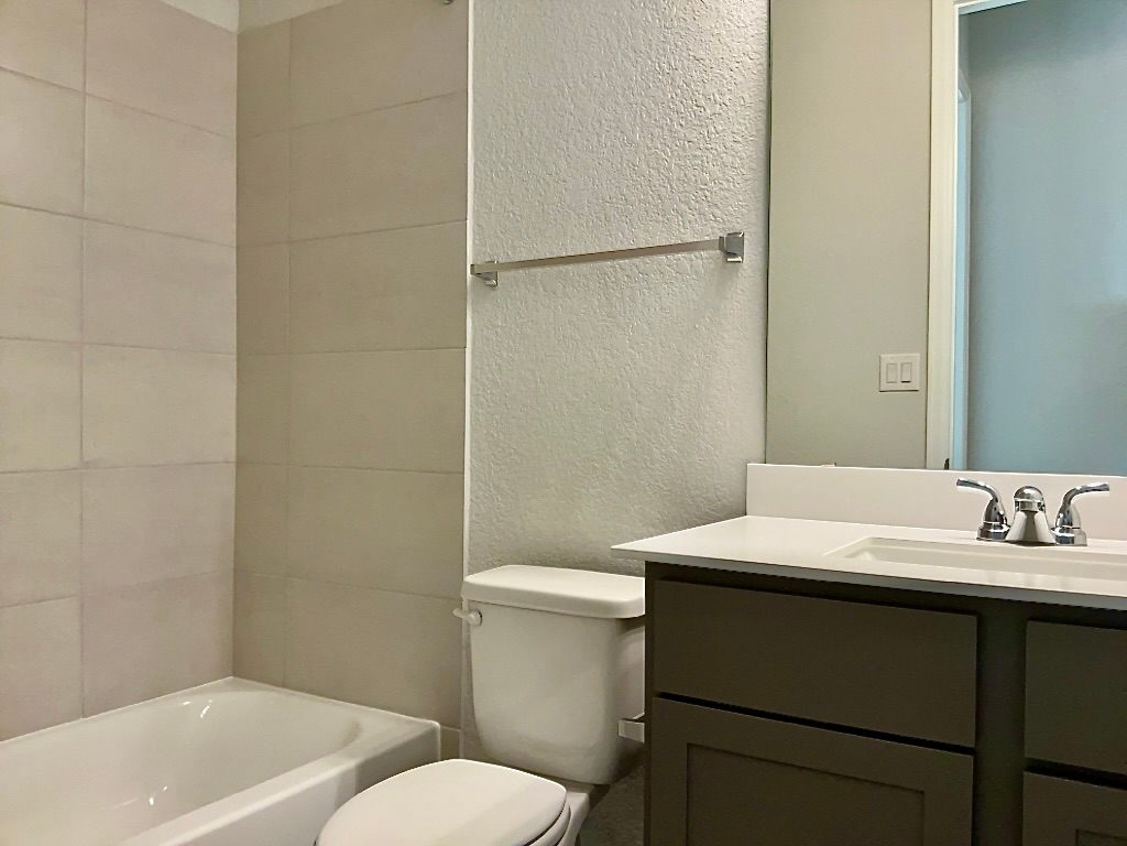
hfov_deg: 65.3
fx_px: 879
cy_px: 423
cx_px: 564
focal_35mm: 27
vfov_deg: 51.4
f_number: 1.8
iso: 100
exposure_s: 1/100
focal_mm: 3
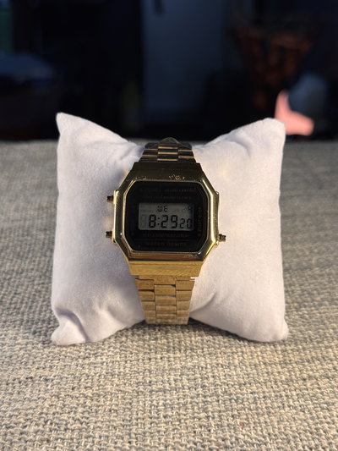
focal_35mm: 48
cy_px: 226
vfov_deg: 39.6
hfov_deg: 30.3
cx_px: 169
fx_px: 625
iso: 50
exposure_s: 1/167
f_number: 1.78
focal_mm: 6.76
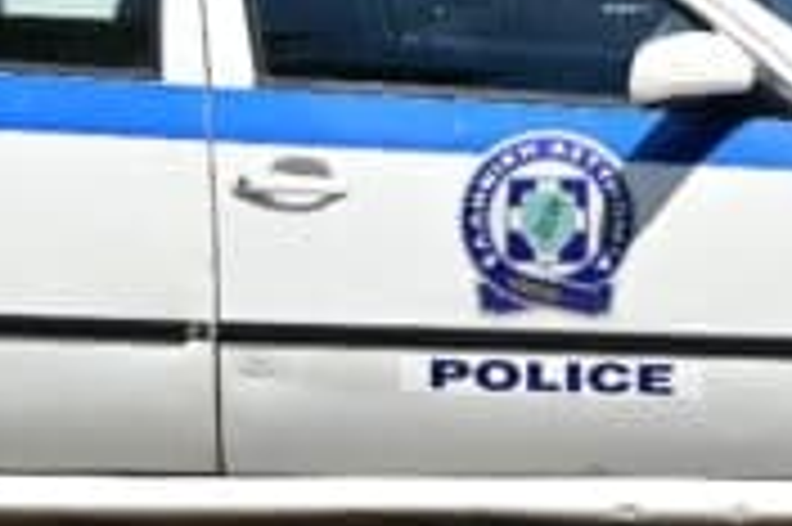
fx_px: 6726
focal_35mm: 306
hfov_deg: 6.6
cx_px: 1534
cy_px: 139
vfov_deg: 4.5
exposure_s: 1/4000
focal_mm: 70
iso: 250
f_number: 4.5
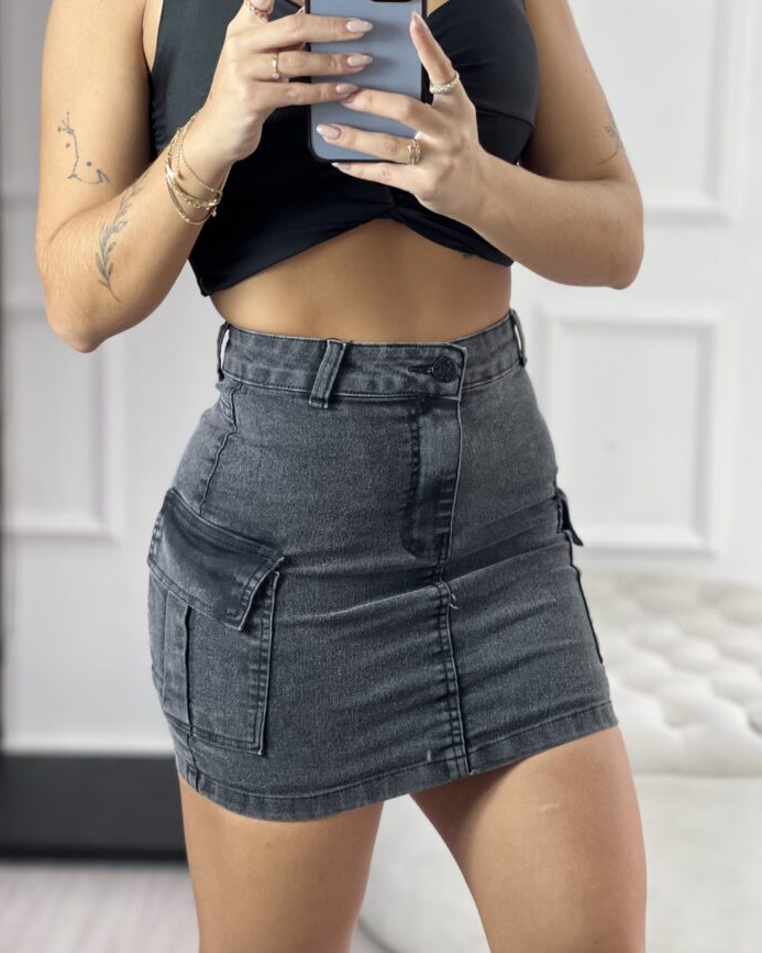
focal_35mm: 81
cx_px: 378
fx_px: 2283
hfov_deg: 18.9
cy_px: 496
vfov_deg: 23.6
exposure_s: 1/120
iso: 160
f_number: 2.8
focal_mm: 9
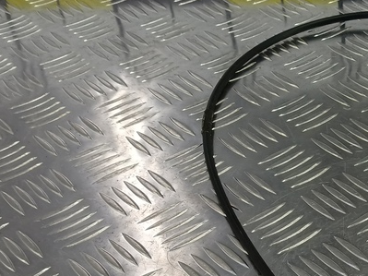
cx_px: 386
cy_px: 296
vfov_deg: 23.4
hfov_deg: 30.0
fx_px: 627
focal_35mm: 59
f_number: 1.6
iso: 153
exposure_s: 1/100
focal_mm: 4.11
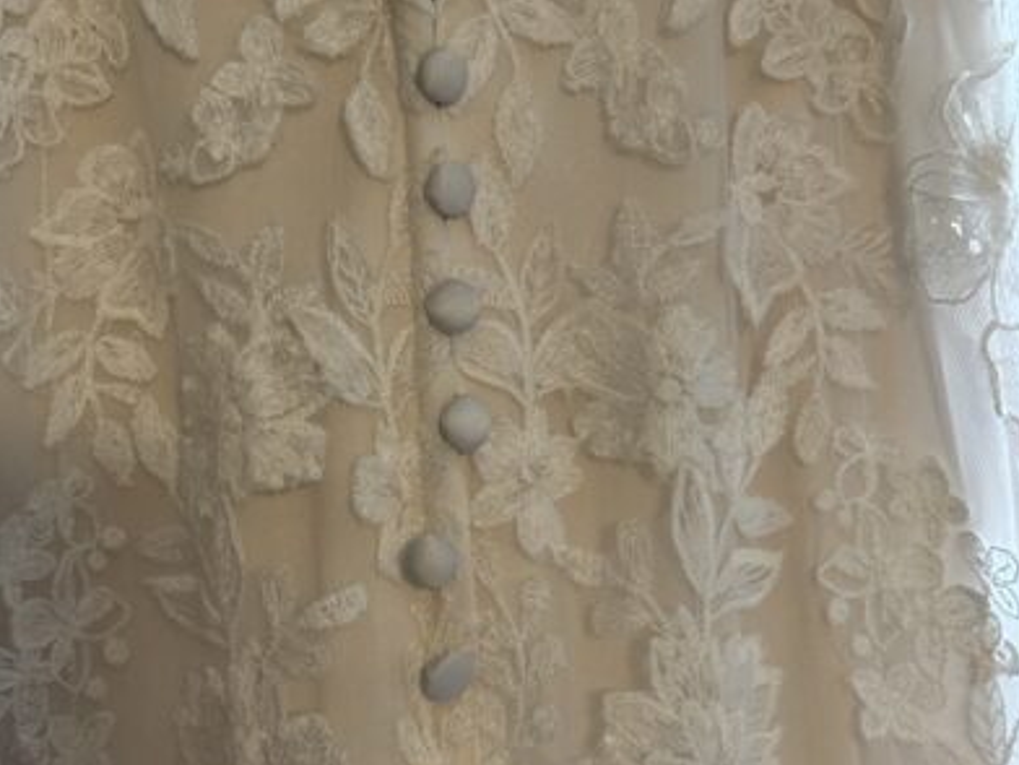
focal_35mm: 49
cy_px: 388
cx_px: 512
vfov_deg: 29.7
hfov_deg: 38.9
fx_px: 1442
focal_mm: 6.76
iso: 200
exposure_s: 1/60
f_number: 1.78
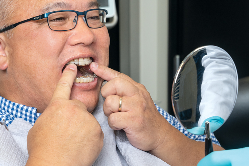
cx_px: 96
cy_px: 72
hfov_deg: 17.1
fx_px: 829
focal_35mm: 120
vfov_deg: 11.4
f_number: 5
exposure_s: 1/160
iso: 640
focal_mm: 82
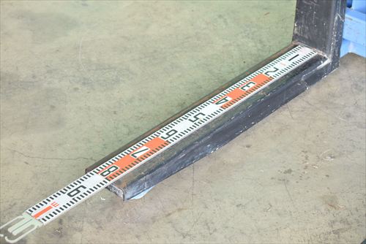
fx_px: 839
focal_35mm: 82
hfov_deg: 24.6
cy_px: 122
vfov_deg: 16.6
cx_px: 183
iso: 1250
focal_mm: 55
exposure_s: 1/80
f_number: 6.3
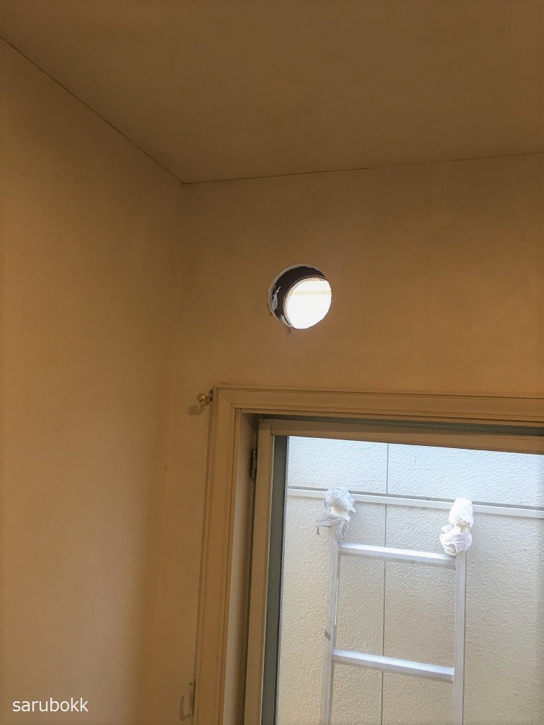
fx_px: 608
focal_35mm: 29
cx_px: 272
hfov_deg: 48.2
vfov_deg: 61.7
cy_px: 362
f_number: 2.2
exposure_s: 1/30
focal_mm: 4.15
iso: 50
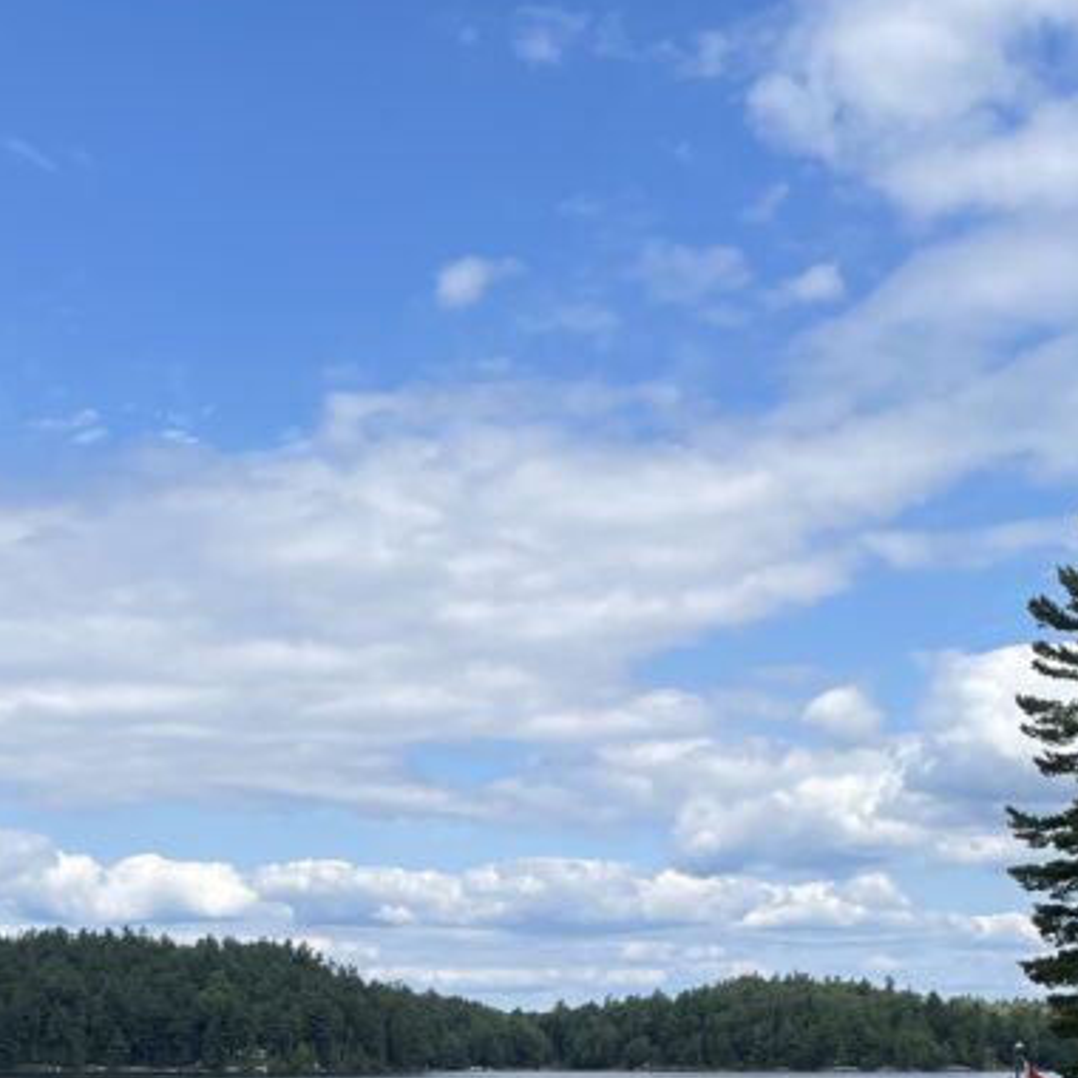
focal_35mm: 62
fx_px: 2184
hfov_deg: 27.6
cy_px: 1333
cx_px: 380
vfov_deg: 24.7
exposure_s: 1/5291
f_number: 1.6
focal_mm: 4.2
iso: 50
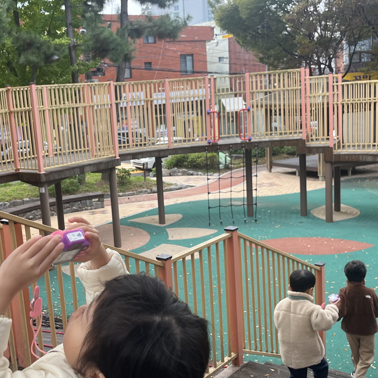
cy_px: 211
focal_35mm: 47
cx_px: 141
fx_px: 581
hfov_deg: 35.8
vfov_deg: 36.0
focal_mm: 5.1
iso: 50
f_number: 1.6
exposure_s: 1/294
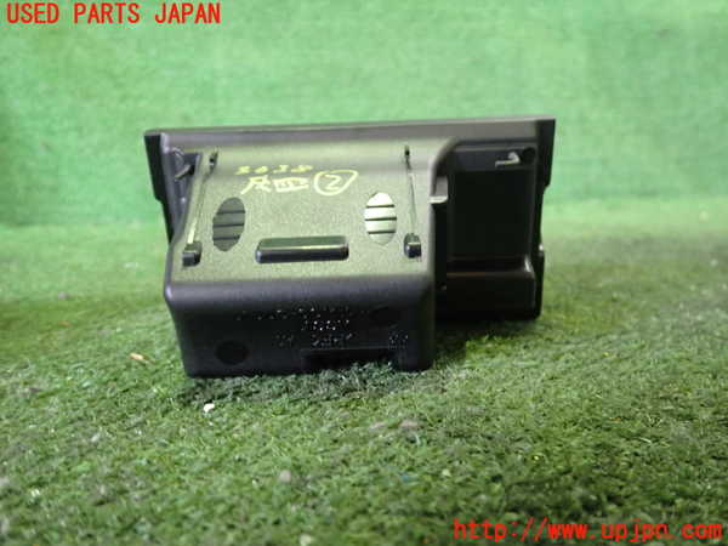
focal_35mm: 30
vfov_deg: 46.8
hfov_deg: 60.0
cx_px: 364
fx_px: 631
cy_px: 273
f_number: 2.3
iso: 640
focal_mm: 5.4
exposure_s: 1/30
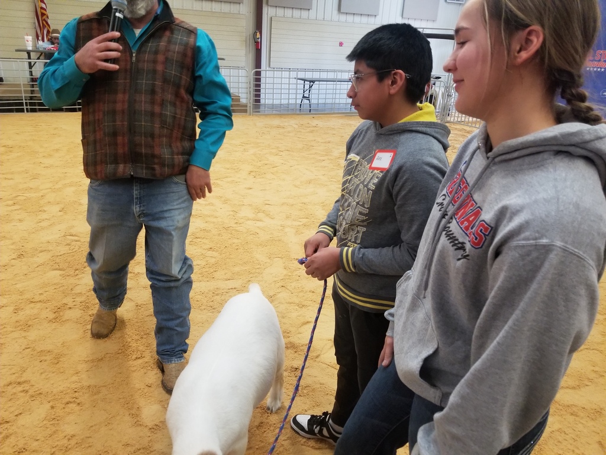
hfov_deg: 67.3
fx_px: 455
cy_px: 228
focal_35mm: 26
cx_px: 303
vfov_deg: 53.1
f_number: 1.7
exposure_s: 1/60
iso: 250
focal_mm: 4.25
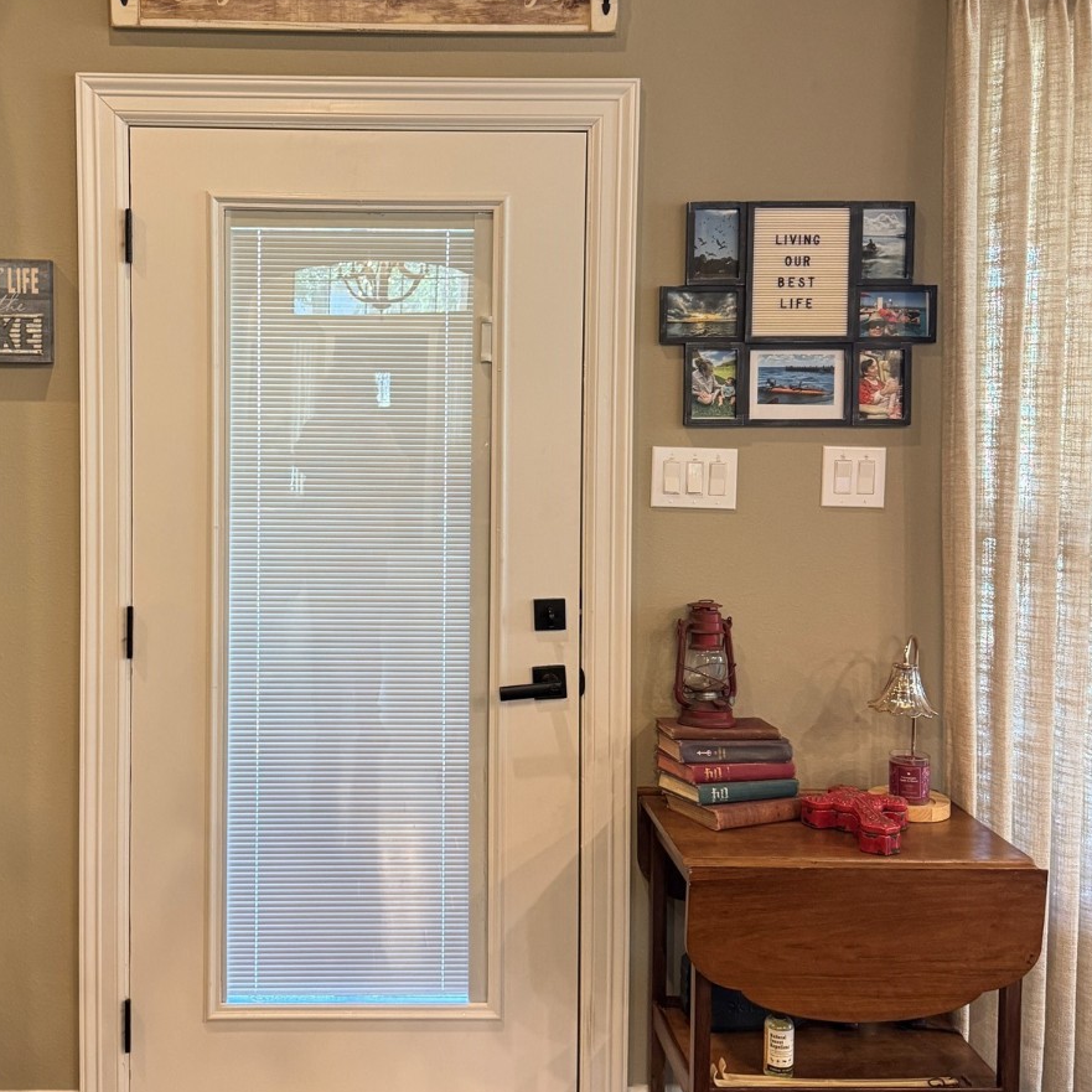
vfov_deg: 44.7
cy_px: 445
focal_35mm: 37
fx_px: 1321
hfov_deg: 44.4
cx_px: 385
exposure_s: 1/60
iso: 400
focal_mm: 6.76
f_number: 1.78
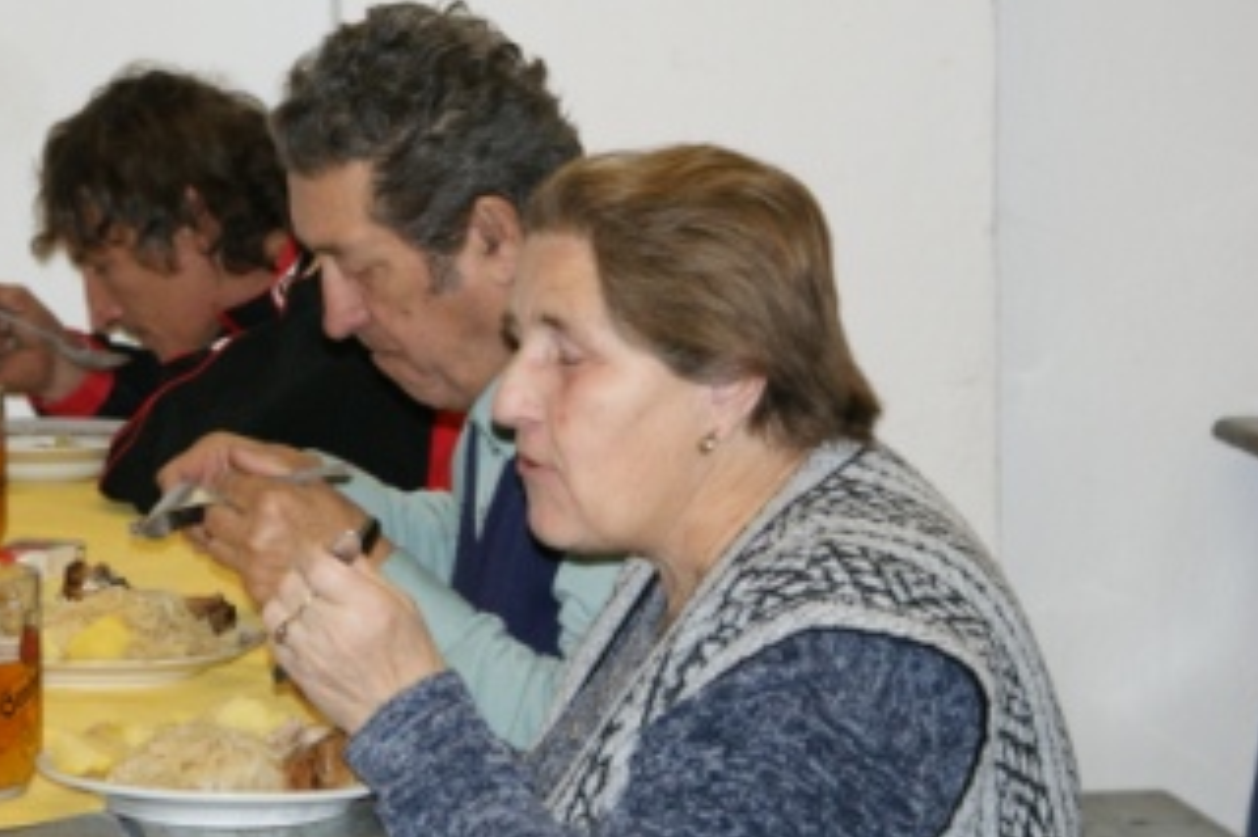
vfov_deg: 9.3
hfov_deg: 13.9
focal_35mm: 147
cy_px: 393
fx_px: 5134
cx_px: 389
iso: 400
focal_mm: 70
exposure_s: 1/125
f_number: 5.6
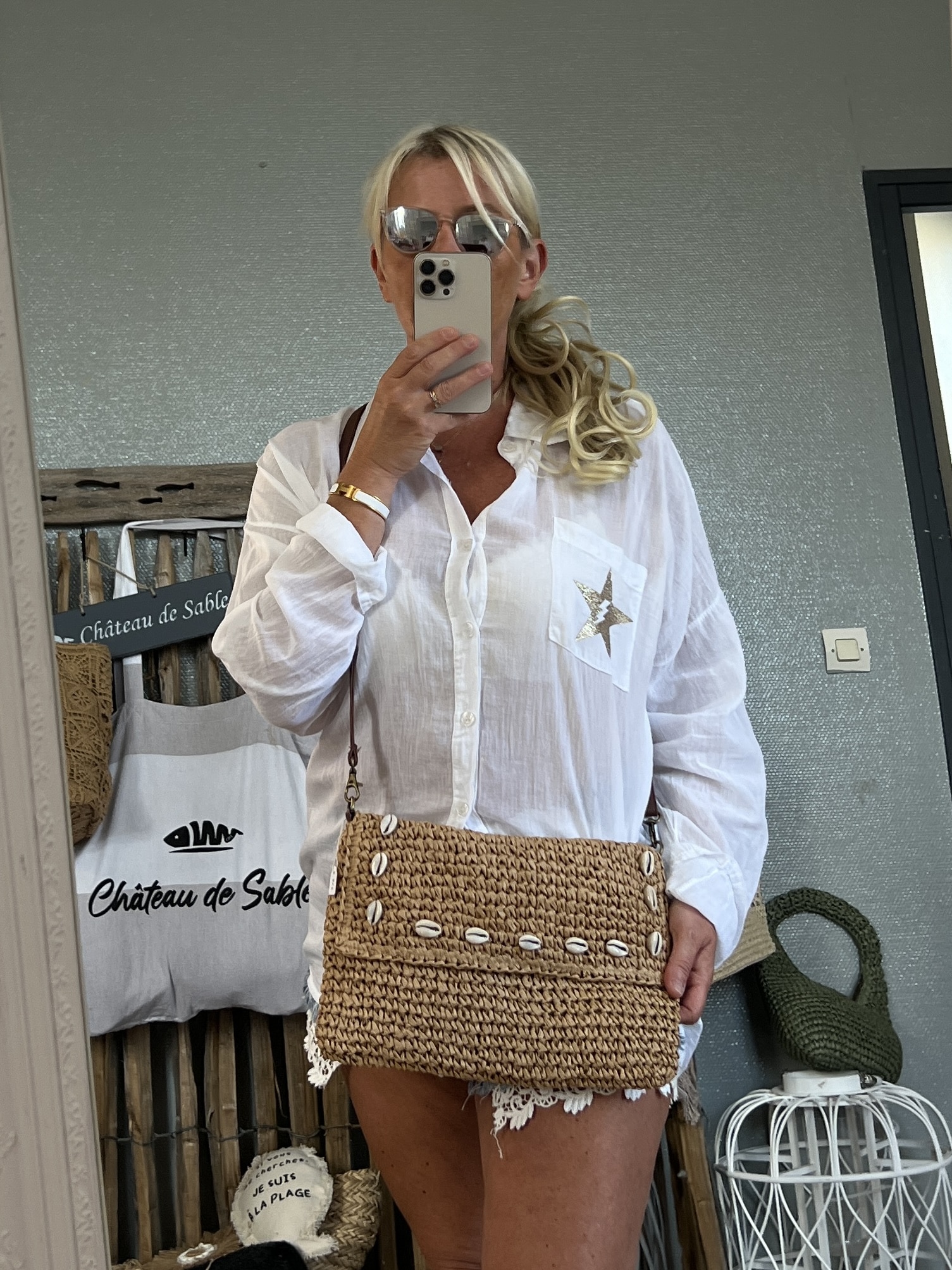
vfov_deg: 67.3
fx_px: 953
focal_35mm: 26
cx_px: 476
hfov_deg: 53.1
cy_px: 635
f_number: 1.5
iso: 80
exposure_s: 1/121
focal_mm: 5.7
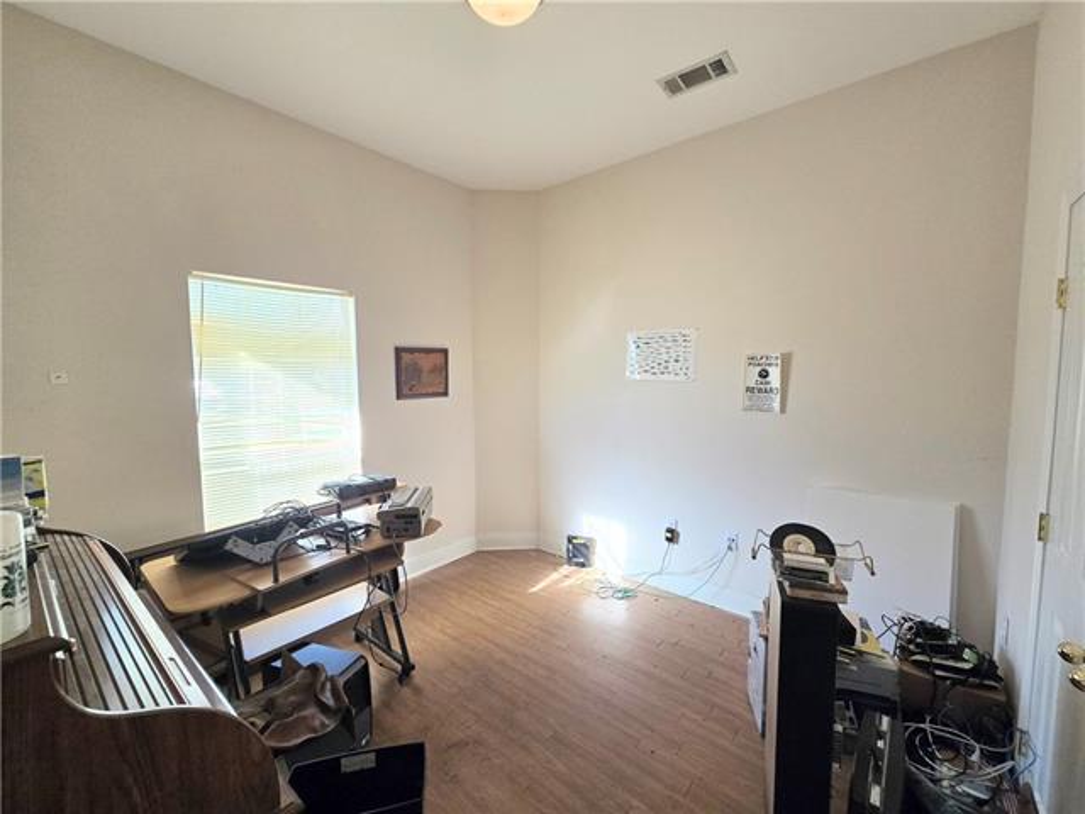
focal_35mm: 13
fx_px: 407
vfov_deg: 89.9
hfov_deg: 106.2
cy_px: 407
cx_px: 542
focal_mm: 2.2
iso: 100
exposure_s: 1/120
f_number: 2.2
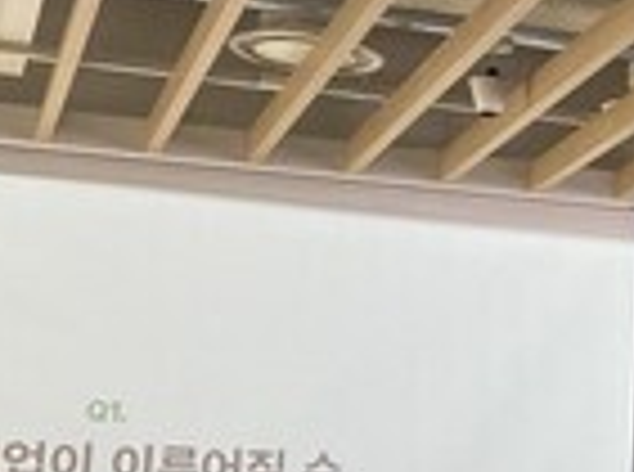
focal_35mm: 111
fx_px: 2028
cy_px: 247
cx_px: 1102
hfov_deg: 15.5
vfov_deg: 13.3
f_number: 1.8
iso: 50
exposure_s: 1/180
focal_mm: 4.25
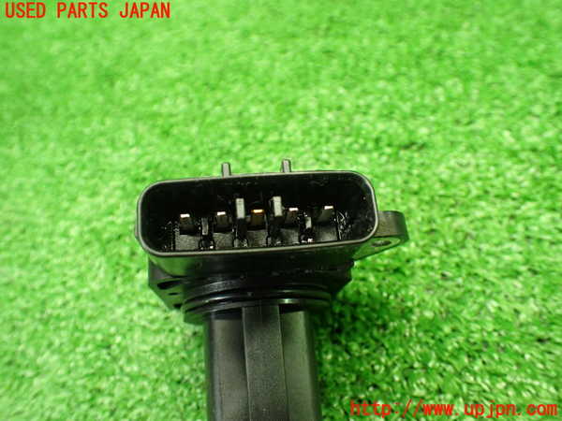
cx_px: 281
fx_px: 487
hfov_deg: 60.0
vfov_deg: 46.8
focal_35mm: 30
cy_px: 210
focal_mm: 5.4
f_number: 2.3
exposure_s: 1/80
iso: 800
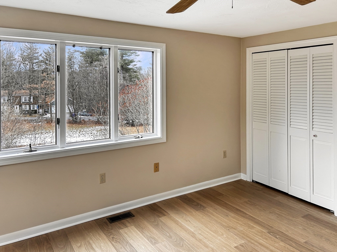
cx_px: 168
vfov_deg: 53.1
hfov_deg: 67.3
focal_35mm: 26
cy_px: 126
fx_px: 253
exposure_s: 1/120
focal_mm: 5.7
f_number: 1.5
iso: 50
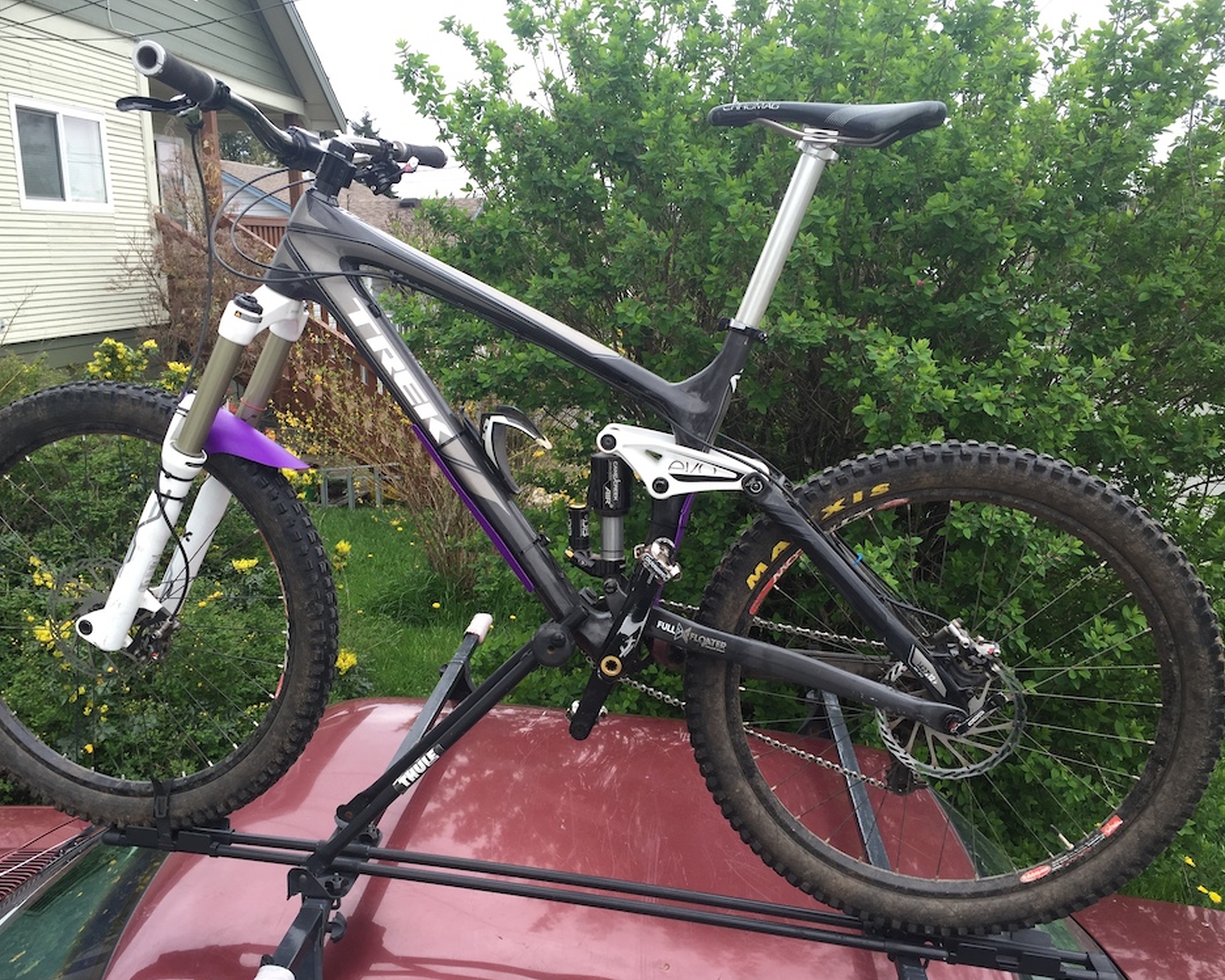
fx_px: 1124
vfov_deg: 47.1
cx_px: 569
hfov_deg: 57.1
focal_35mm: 31
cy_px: 502
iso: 32
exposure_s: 1/165
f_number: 2.2
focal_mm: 4.15
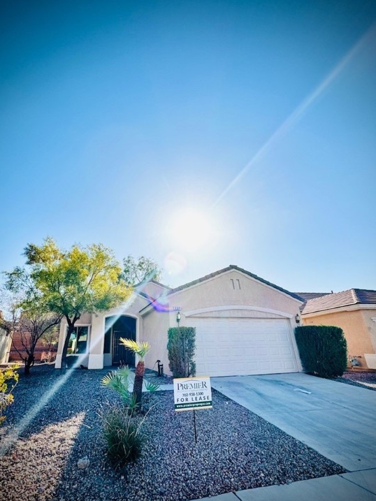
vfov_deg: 98.2
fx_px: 217
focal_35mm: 15
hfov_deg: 81.7
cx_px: 183
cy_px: 253
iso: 50
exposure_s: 1/910
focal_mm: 2.22
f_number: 2.2
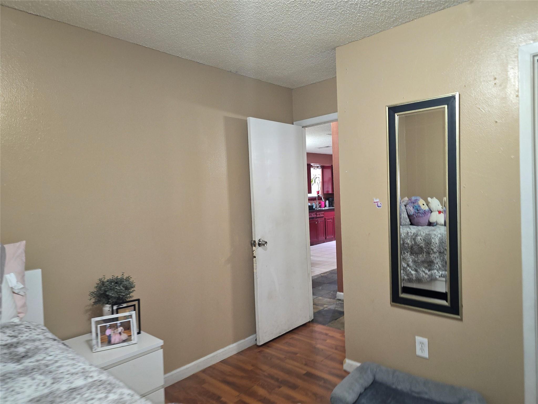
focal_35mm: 23
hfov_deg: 73.9
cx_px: 269
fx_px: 357
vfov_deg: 58.9
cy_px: 202
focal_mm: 6.3
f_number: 1.7
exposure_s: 1/17.2
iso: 125
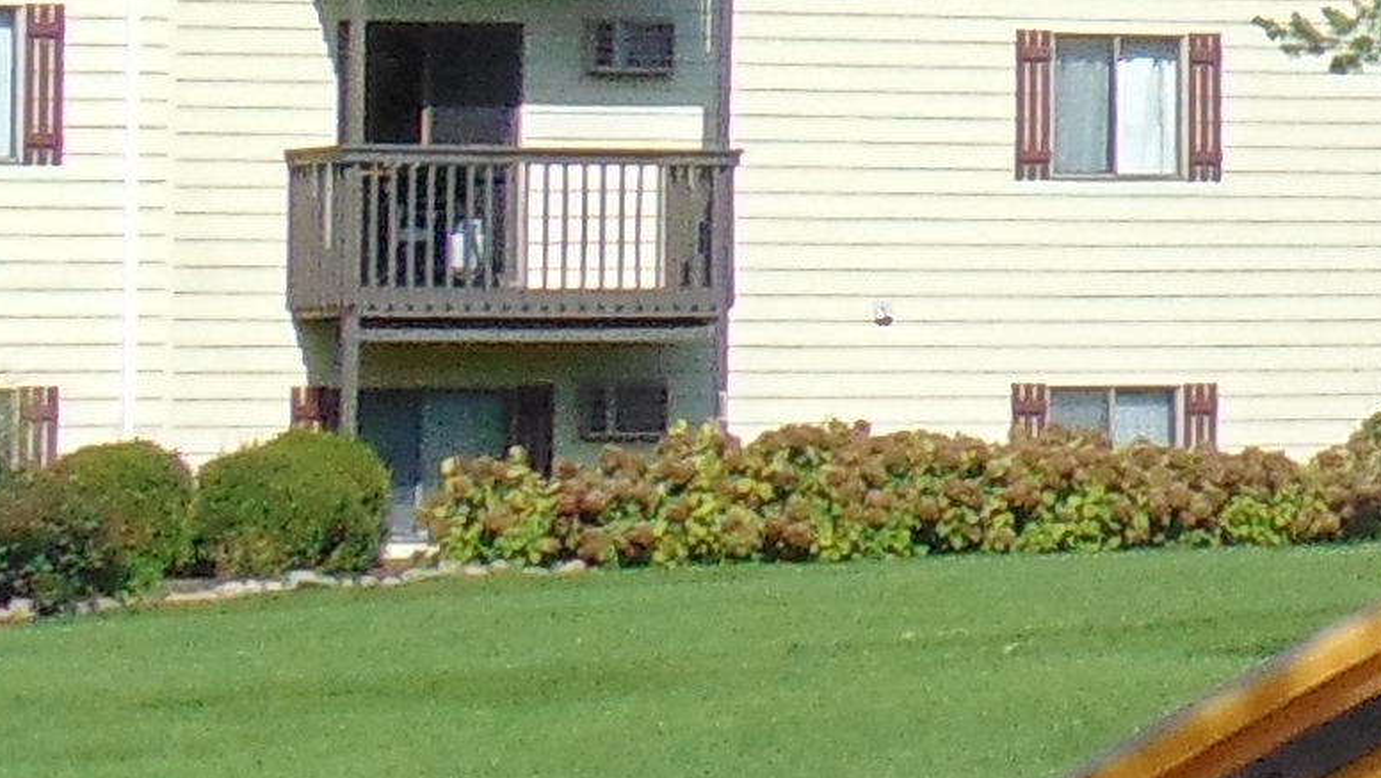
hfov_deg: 8.1
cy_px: -449
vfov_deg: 4.8
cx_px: 2856
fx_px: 9267
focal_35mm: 253
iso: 80
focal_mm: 6.3
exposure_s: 1/200
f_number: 8.3
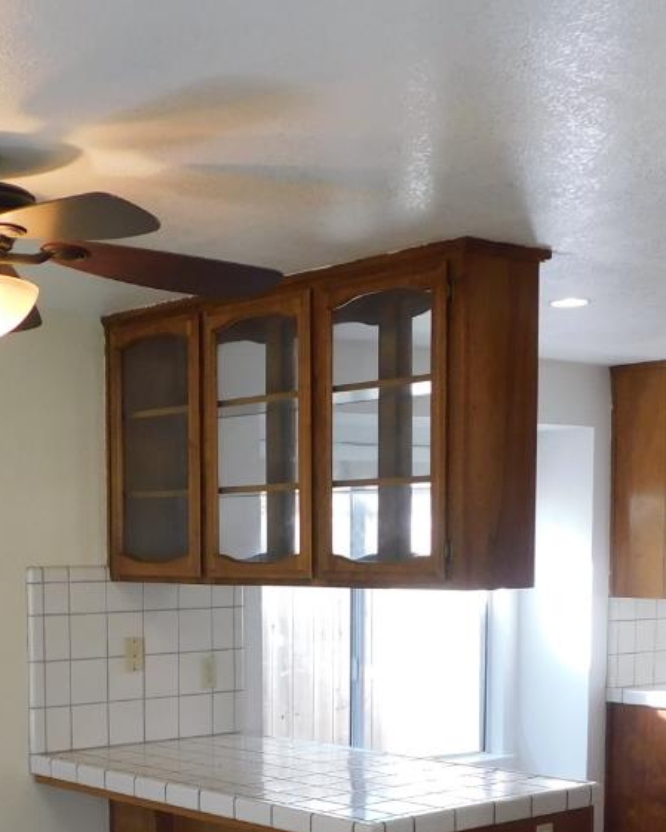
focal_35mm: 60
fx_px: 1478
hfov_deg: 24.7
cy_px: 716
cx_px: 83
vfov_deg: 30.3
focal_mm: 4
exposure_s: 1/40
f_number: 3
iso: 125
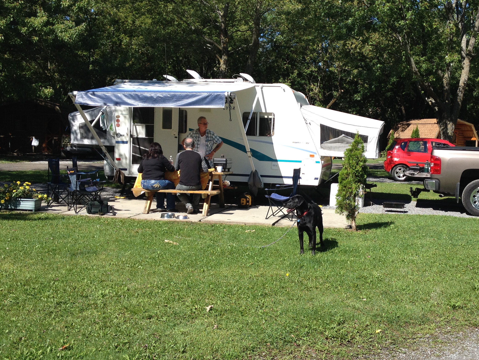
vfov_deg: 29.7
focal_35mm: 49
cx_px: 294
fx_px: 678
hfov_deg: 38.7
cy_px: 175
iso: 50
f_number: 2.4
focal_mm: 4.28
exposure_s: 1/1082
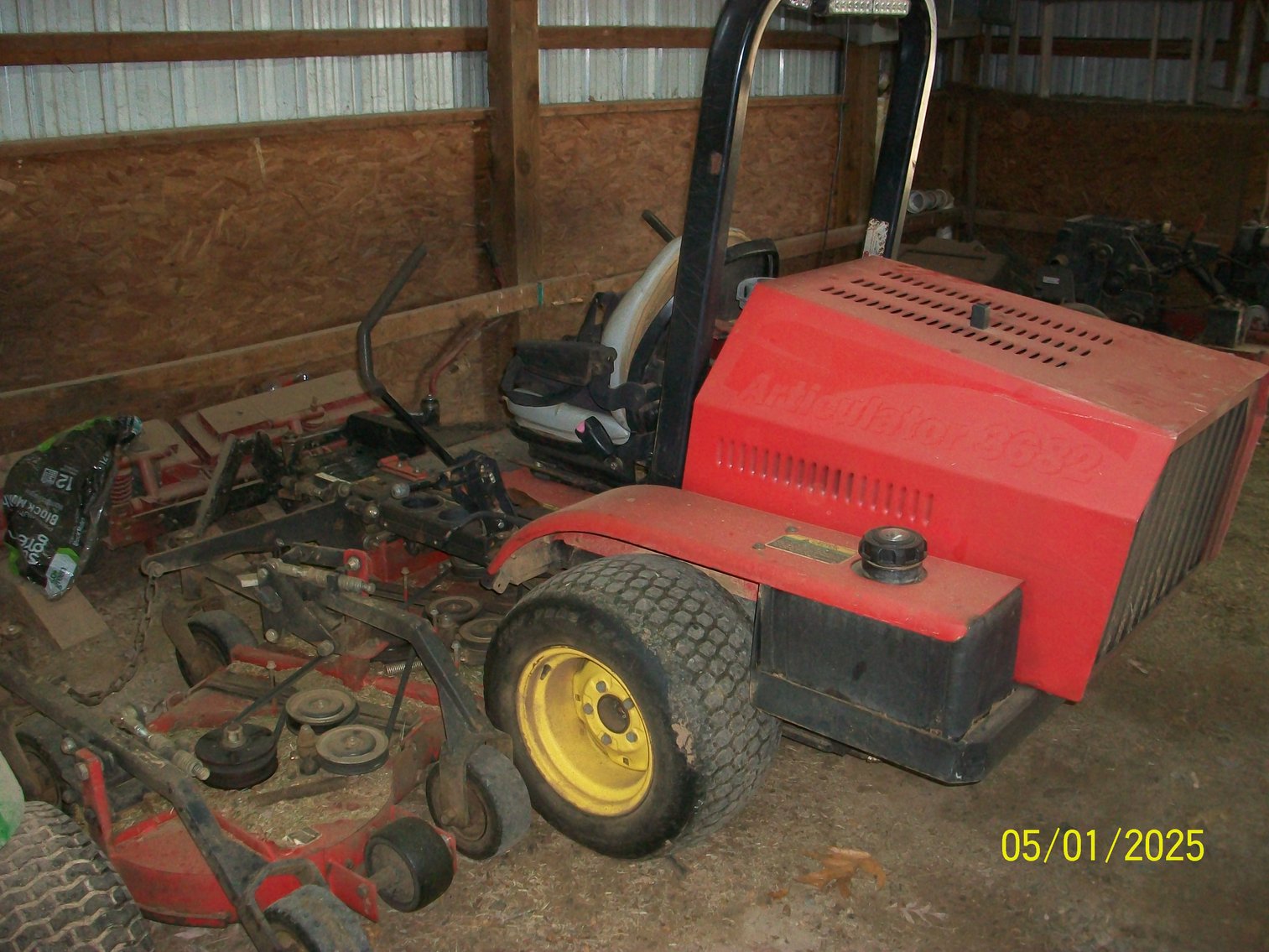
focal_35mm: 34
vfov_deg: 41.8
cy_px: 476
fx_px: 1247
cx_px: 634
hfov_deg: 54.0
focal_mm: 5.7
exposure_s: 1/60
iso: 160
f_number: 2.8
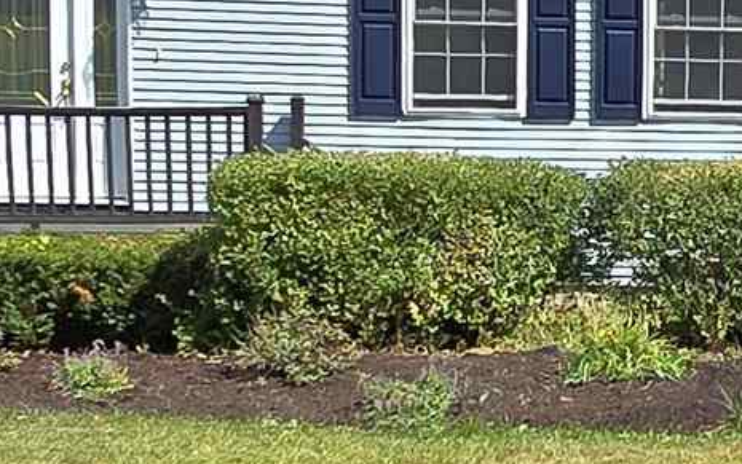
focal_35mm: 91
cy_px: 305
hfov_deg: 21.6
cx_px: 811
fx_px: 1841
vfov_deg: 14.4
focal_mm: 2.2
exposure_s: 1/1457
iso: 50
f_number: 2.2
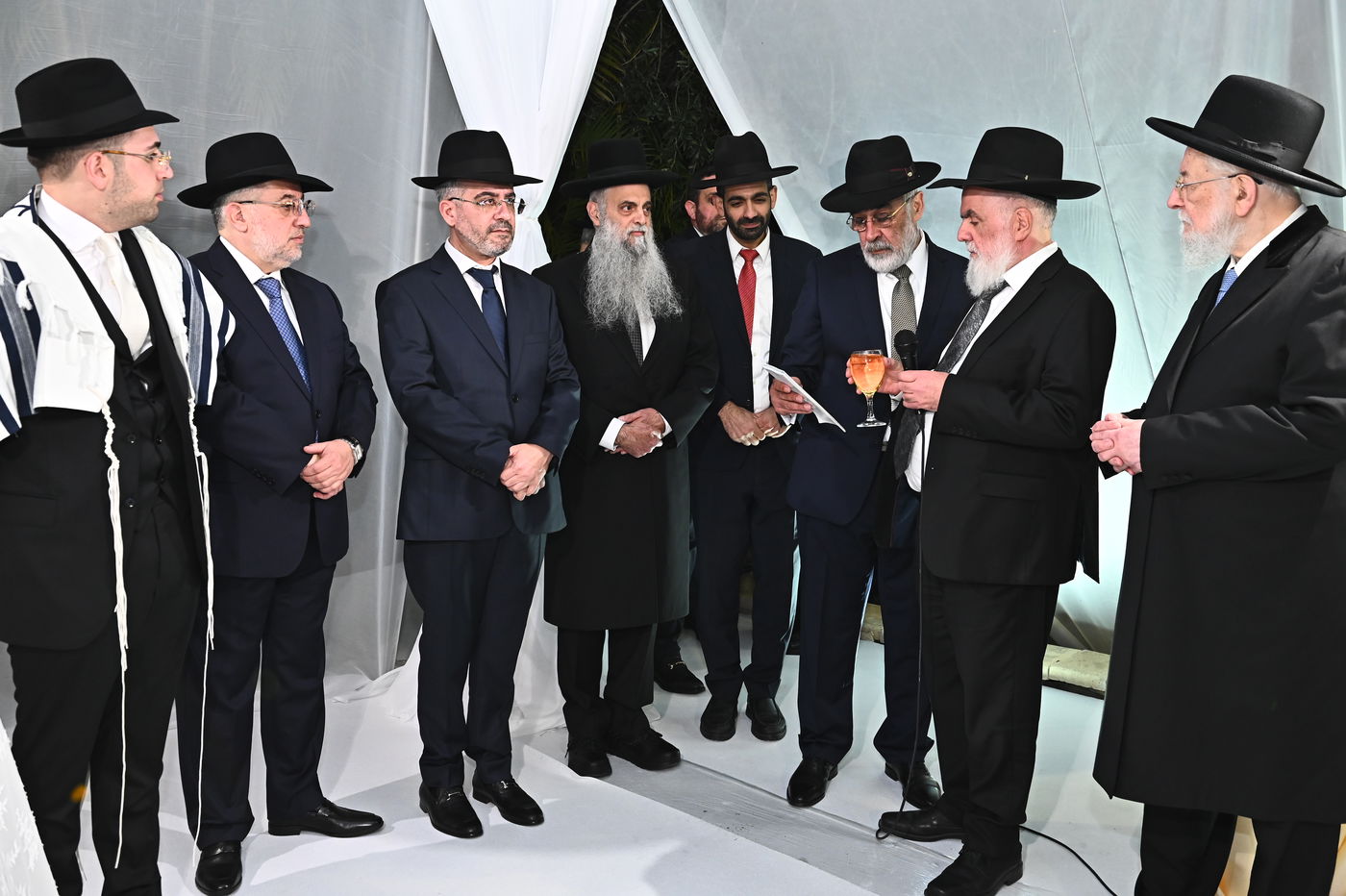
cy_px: 448
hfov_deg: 58.7
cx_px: 673
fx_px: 1196
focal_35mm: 32
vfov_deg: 41.1
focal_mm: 32
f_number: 5
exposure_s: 1/200
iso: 2000
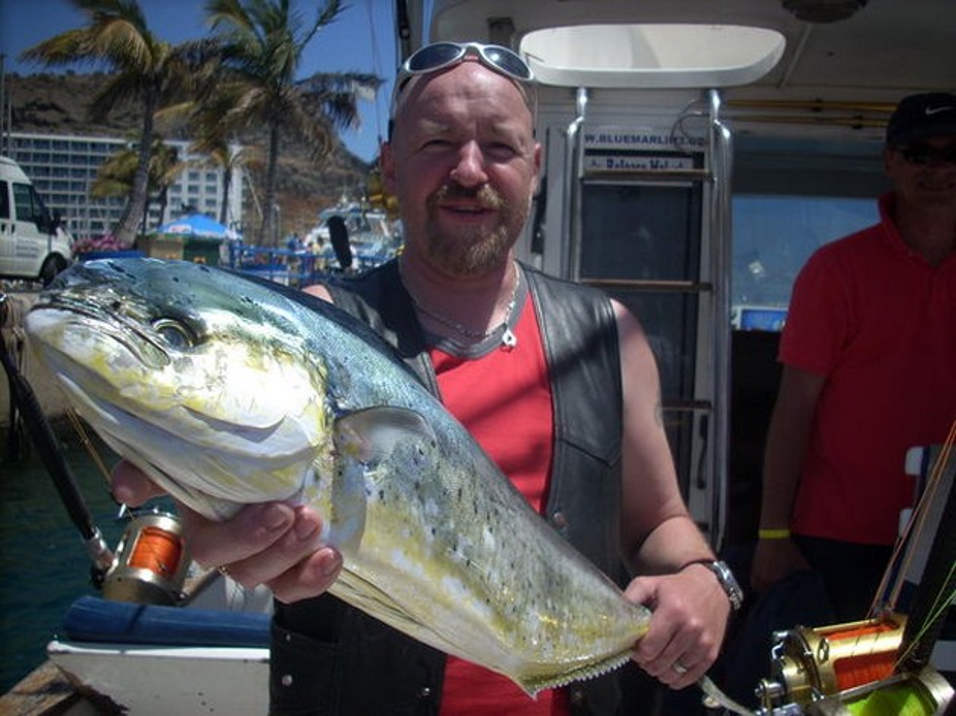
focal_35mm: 37
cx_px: 478
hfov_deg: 50.2
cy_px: 358
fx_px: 1021
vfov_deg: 38.6
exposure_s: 1/458
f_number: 5.6
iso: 64
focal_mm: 6.2
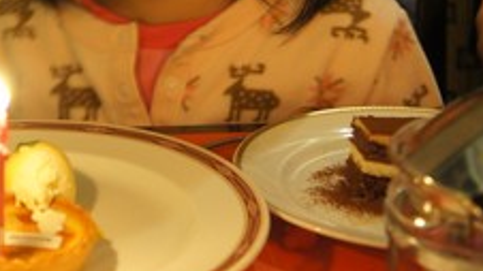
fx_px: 1459
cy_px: 28
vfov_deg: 10.6
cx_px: 100
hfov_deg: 18.6
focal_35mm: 114
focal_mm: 41
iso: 1600
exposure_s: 1/8
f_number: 4.5
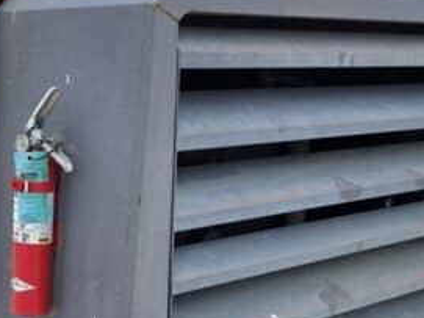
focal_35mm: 68
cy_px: 321
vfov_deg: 20.9
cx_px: 103
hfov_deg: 28.1
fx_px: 833
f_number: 1.7
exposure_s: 1/359
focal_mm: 6.3
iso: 25
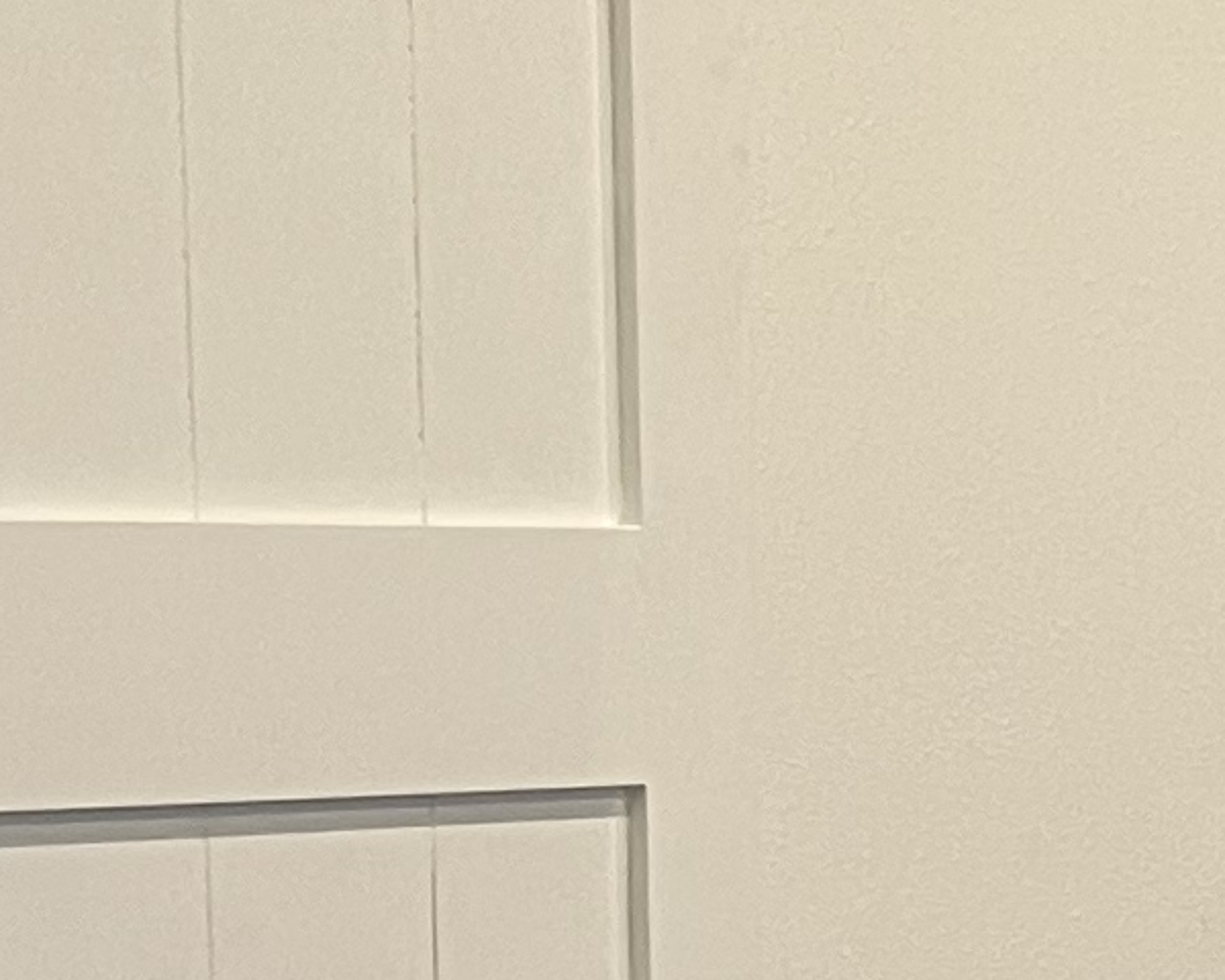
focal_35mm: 164
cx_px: 2920
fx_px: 5946
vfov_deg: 9.2
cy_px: 1311
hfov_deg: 10.2
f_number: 1.6
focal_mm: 5.1
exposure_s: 1/60
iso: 100
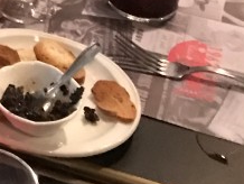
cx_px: -322
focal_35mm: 154
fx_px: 1087
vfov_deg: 8.7
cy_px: -277
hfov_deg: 11.0
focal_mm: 3.99
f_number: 1.8
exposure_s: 1/6
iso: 100
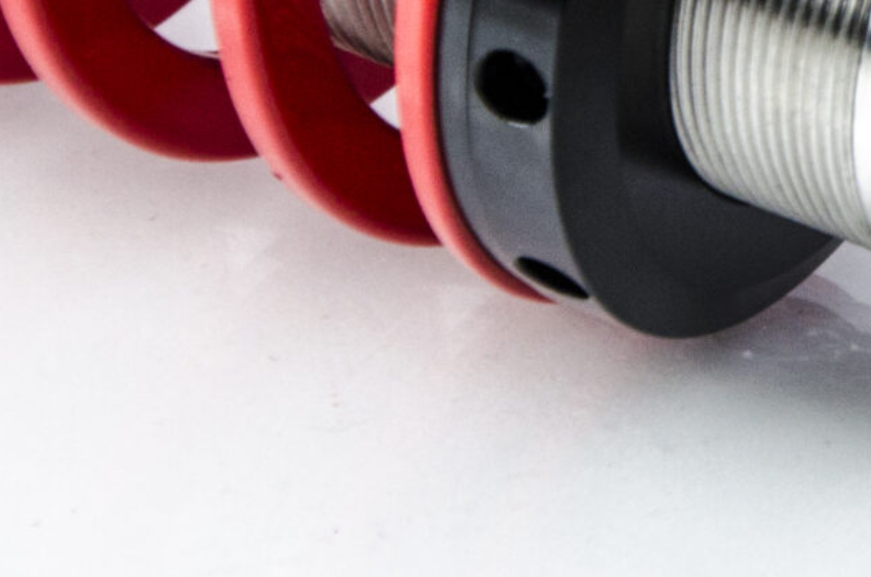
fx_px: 9610
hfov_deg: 5.1
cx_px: 1732
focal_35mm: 398
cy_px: -263
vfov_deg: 3.4
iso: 400
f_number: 5.3
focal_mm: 66
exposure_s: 1/100
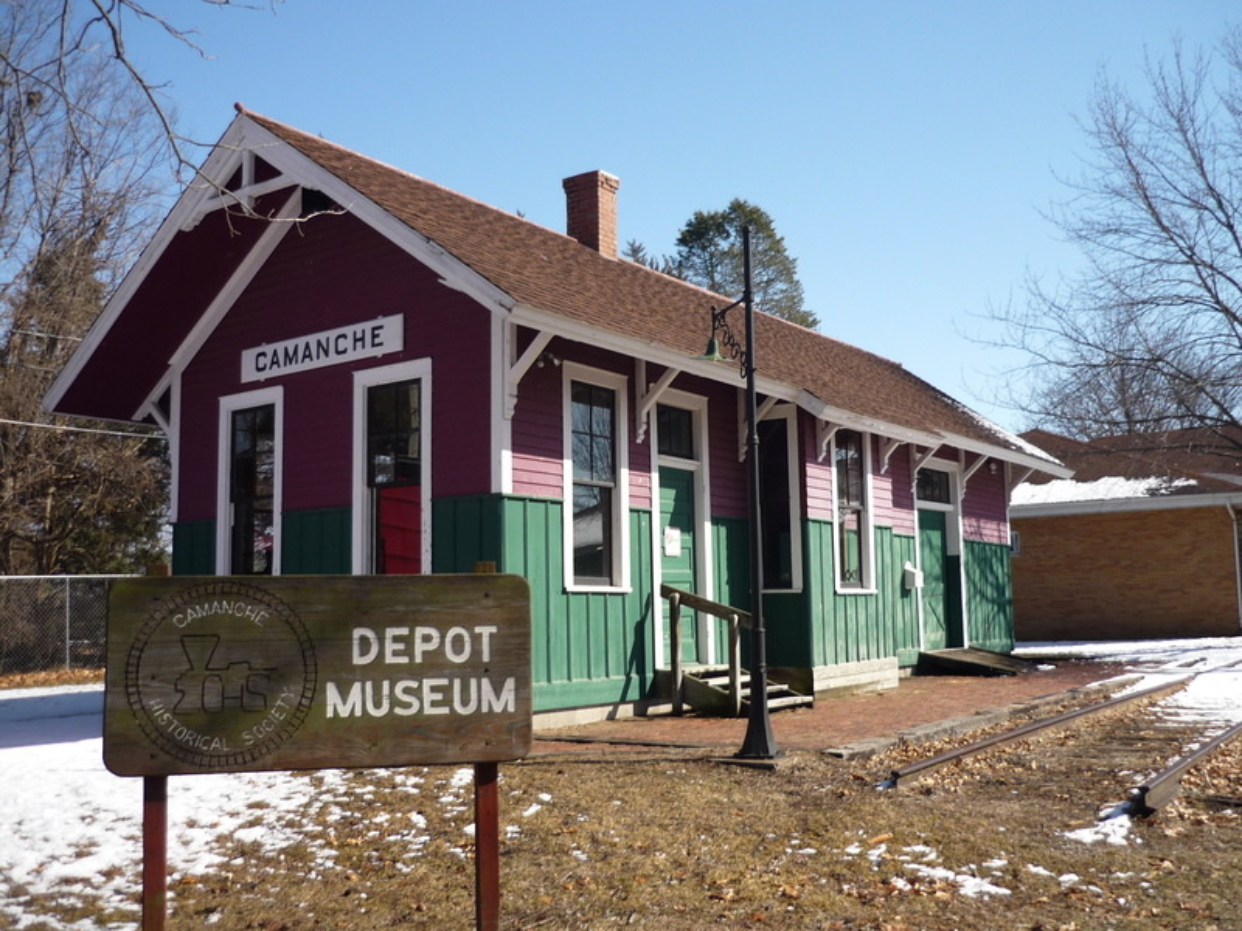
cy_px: 466
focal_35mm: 33
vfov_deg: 42.9
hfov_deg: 55.4
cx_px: 621
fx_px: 1184
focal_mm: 5.5
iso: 100
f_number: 8
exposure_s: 1/125
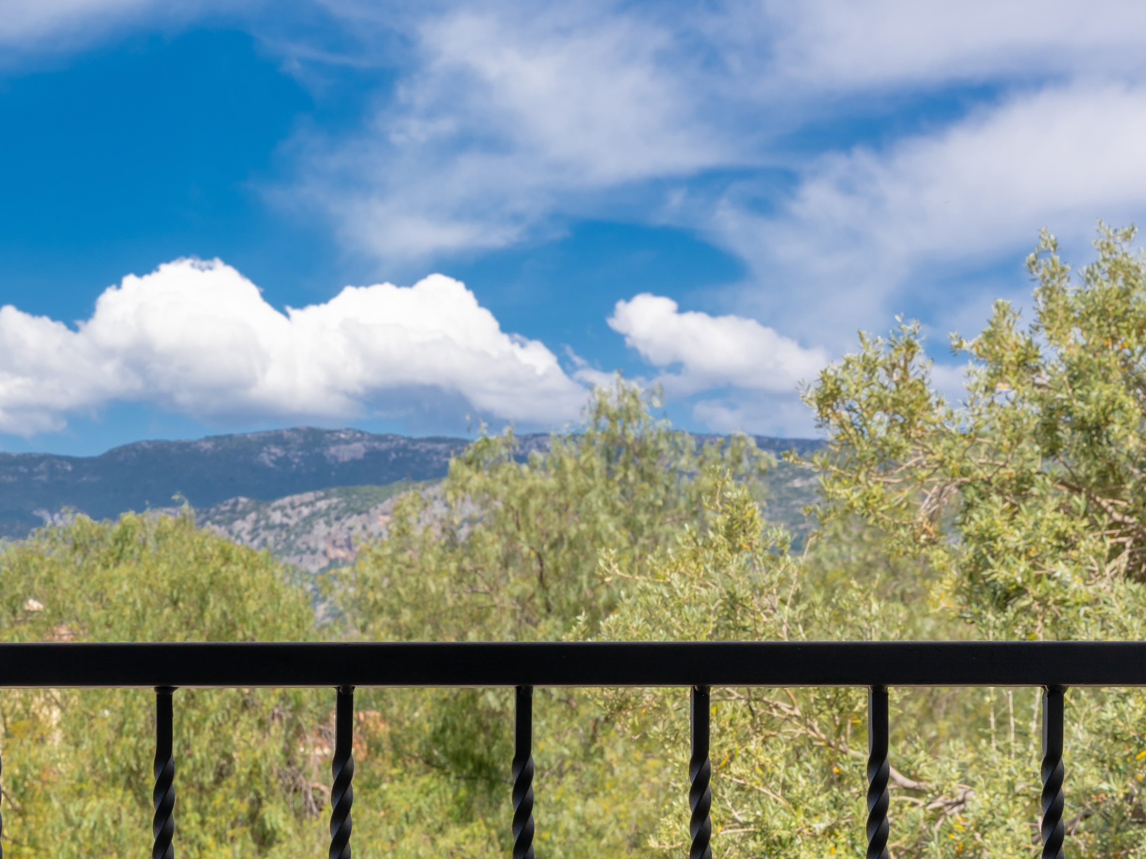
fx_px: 2748
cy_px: 767
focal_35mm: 83
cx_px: 70
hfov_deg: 22.8
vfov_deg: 17.5
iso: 100
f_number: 10
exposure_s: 1/160
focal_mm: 35
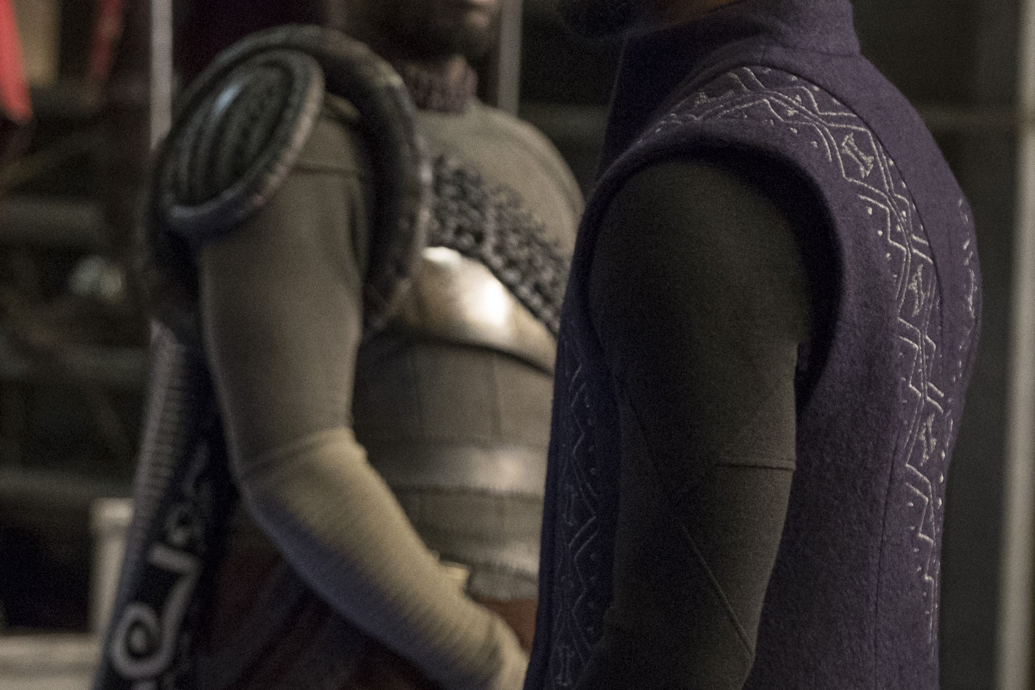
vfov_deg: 5.0
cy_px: 300
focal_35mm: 277
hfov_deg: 7.4
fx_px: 7963
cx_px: 240
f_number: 2.8
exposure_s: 1/125
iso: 4000
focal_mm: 90.6
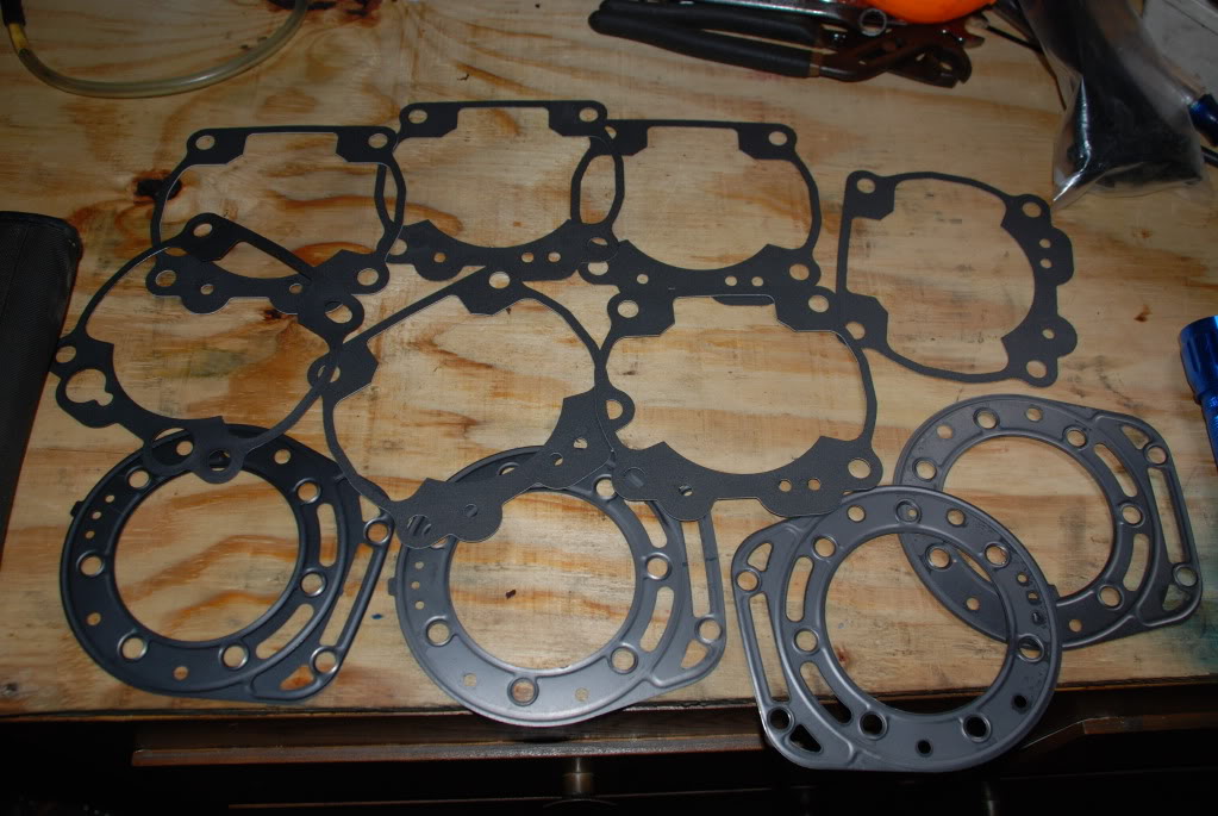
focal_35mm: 30
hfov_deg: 61.9
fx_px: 1016
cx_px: 609
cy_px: 408
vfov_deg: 43.7
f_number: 3.8
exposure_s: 1/60
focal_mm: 20
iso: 200
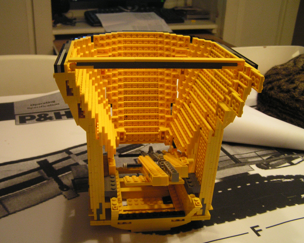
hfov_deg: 45.8
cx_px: 145
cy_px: 121
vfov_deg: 37.3
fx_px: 360
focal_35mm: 40
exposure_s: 1/30
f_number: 2.8
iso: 200
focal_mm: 6.3
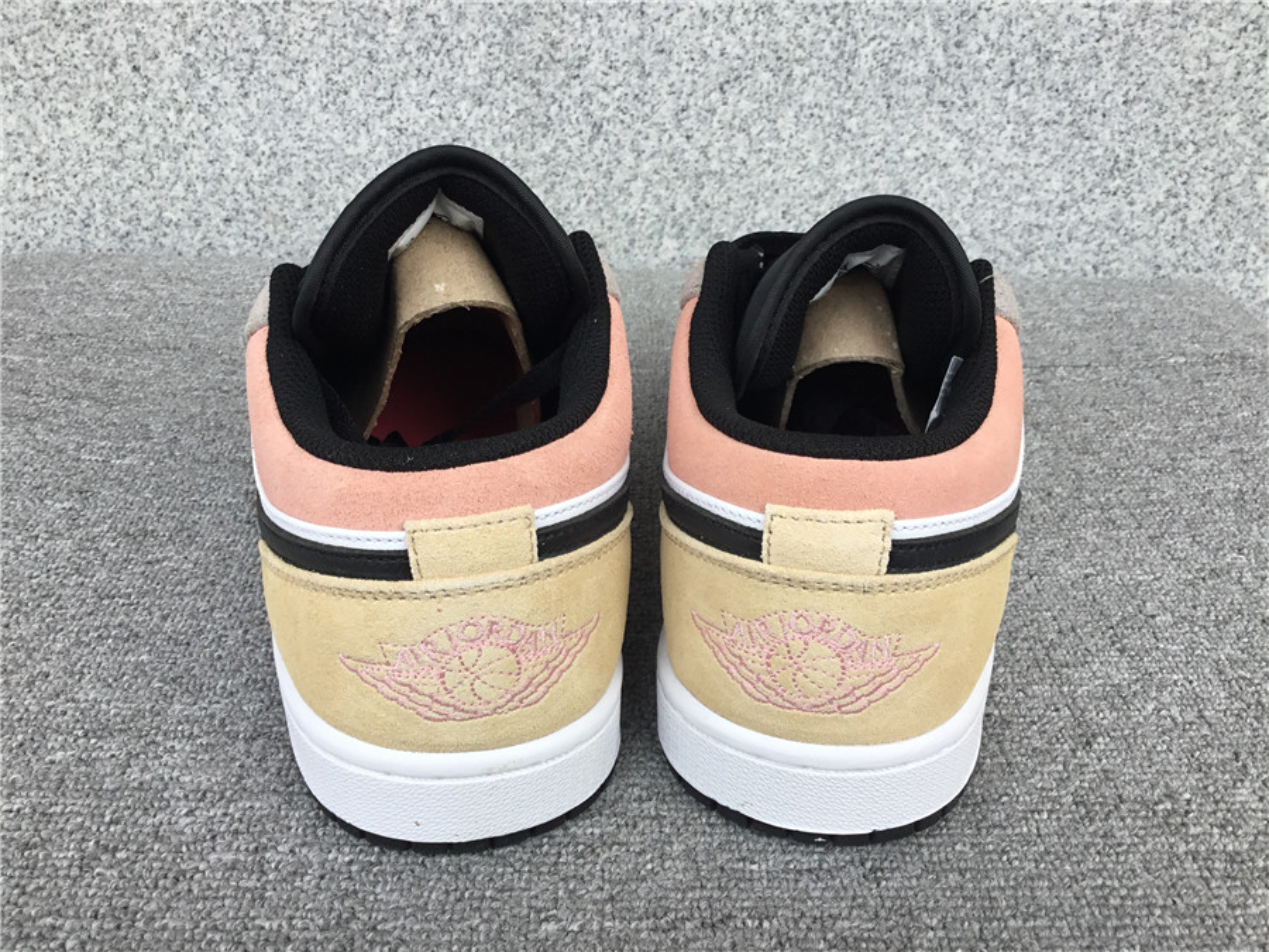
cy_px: 476
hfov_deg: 58.4
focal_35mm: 31
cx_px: 634
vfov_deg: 45.4
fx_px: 1136
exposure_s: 1/360
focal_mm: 3.3
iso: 25
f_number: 2.4
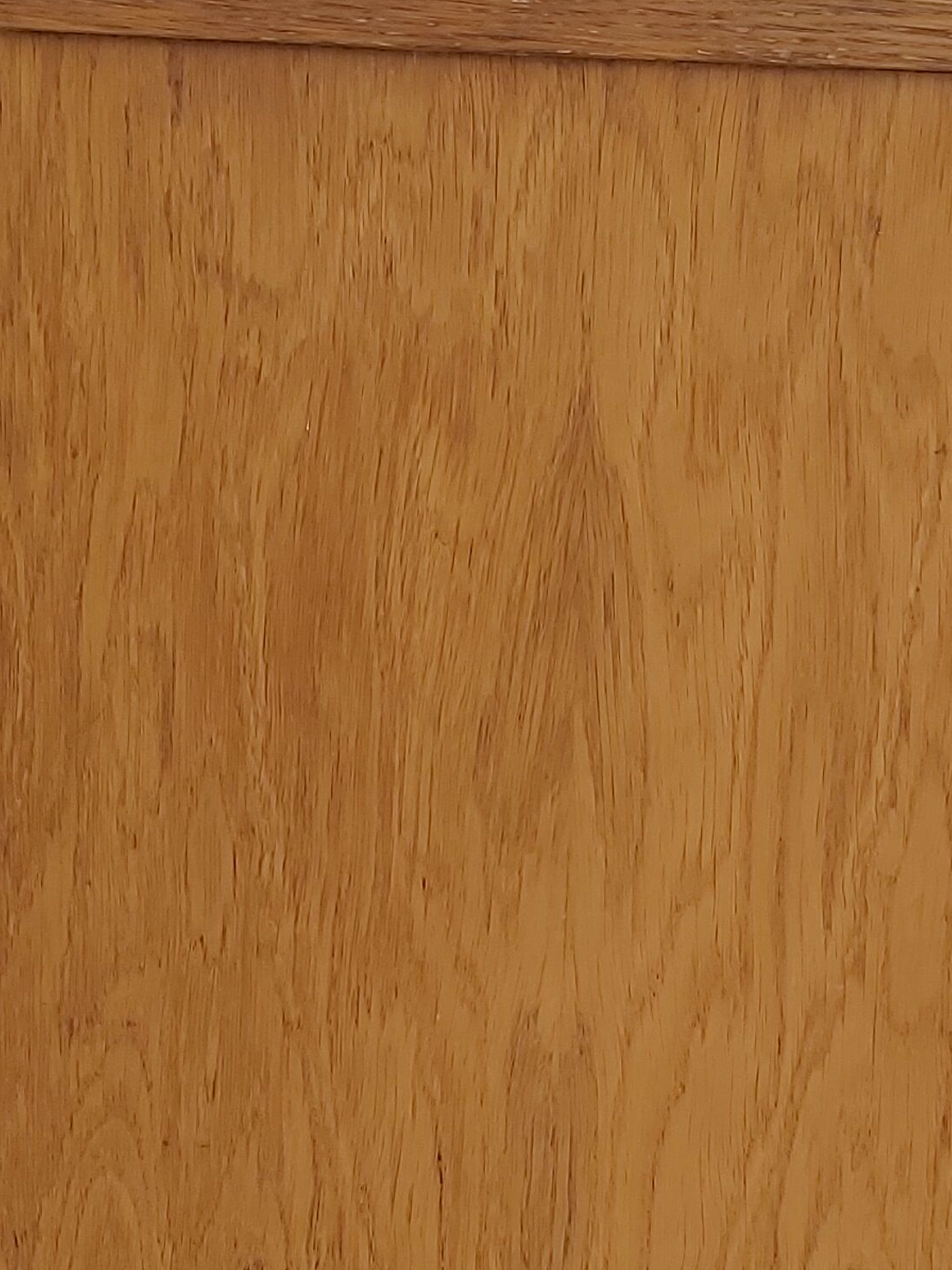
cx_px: 575
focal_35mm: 71
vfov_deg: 26.9
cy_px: 1001
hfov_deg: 20.7
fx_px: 2605
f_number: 1.7
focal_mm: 3.92
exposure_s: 1/409
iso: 64
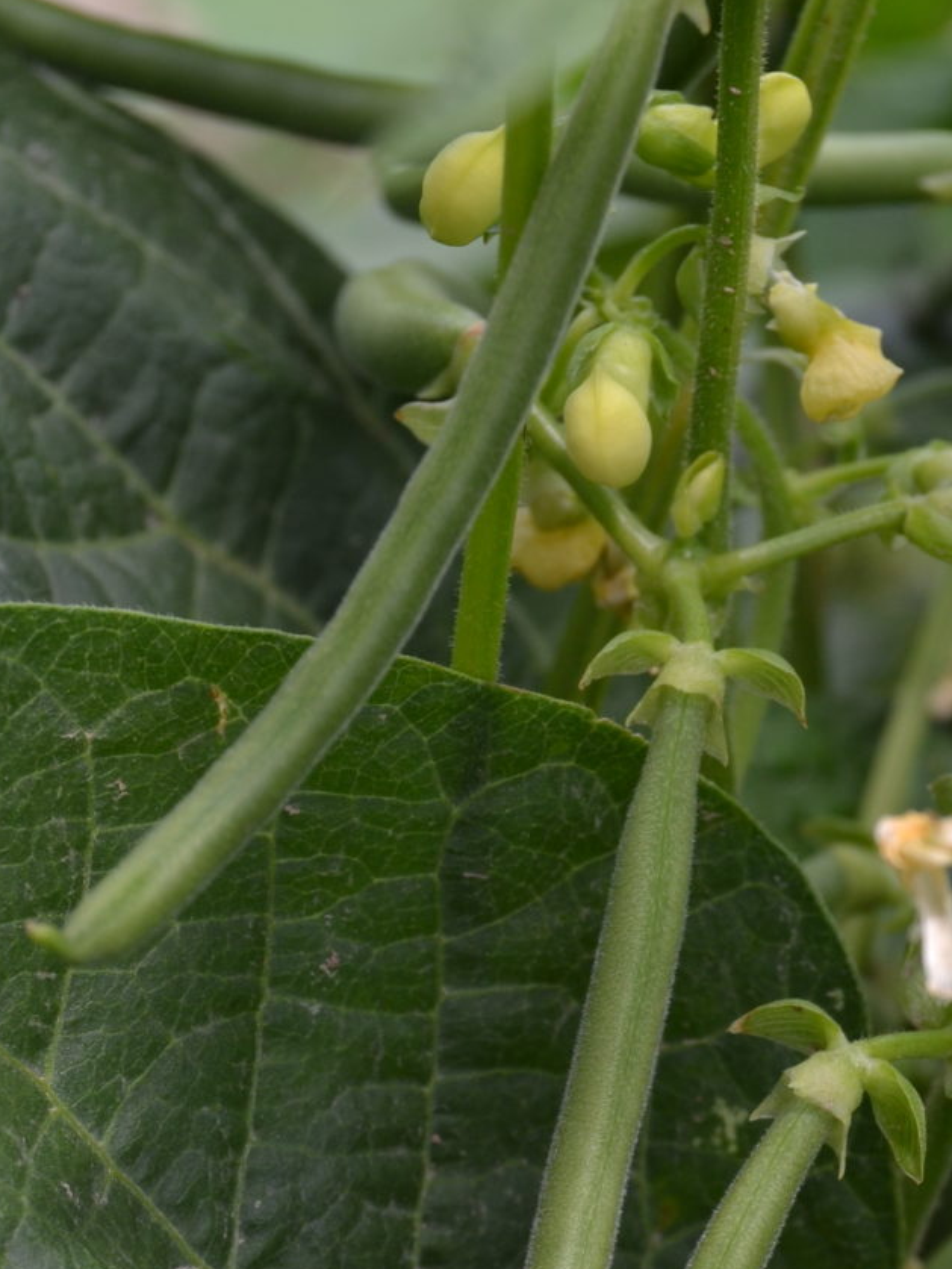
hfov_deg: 10.0
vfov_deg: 13.3
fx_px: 5424
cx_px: 776
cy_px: 939
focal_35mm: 148
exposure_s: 1/125
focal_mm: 42
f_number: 8
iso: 200
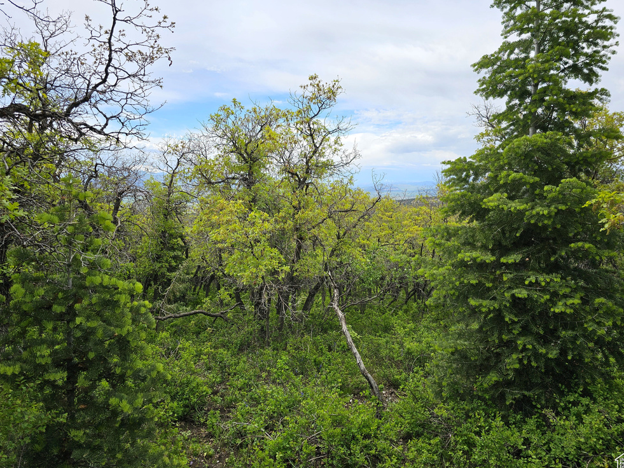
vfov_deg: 56.8
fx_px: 433
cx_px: 312
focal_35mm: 24
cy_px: 231
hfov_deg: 71.6
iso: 10
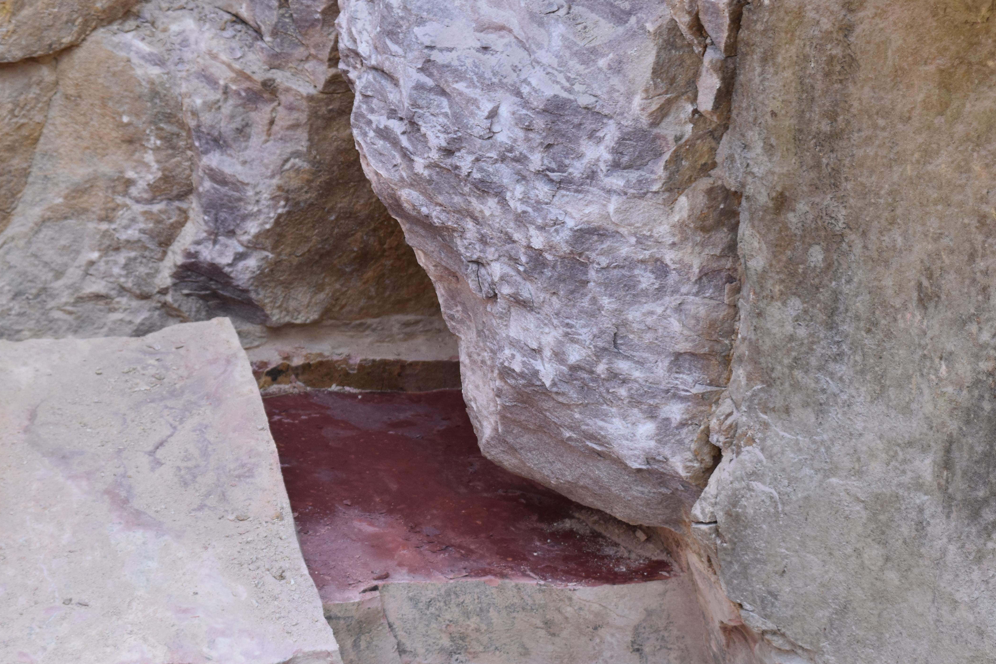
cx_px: 403
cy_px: 417
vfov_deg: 13.9
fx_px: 2711
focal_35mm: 98
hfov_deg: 20.8
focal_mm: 46
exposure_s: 1/200
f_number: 7.1
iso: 400
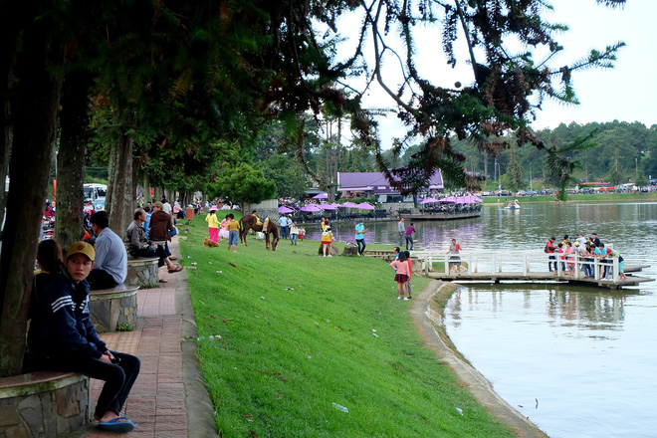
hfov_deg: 37.5
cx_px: 328
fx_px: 967
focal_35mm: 53
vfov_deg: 25.5
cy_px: 219
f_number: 6.4
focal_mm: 35.5
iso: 400
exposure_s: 1/150
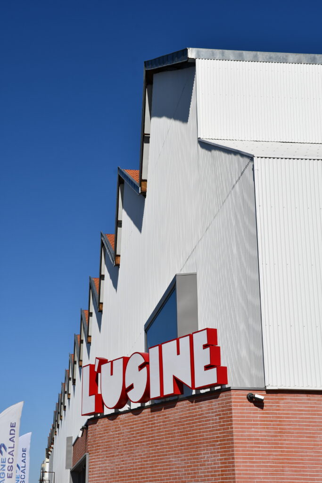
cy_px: 242
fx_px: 845
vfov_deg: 31.9
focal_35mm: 63
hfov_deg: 21.6
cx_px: 161
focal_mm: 42
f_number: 11
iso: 100
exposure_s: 1/500
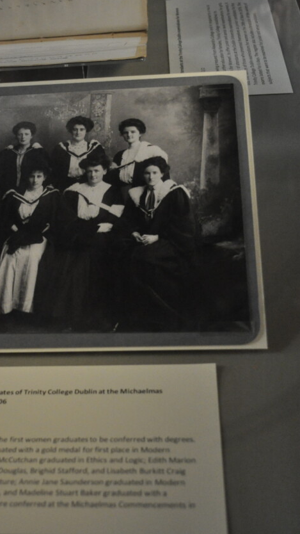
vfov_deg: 39.2
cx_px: 97
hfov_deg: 22.5
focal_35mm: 53
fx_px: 750
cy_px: 268
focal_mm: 22
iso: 1600
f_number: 3.8
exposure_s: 1/20
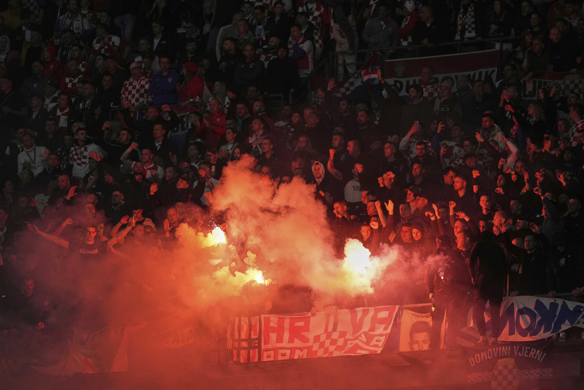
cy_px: 195
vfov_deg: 3.4
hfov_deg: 5.2
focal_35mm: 400
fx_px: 6488
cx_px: 292
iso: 2000
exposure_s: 1/6400
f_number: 2.8
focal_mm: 400
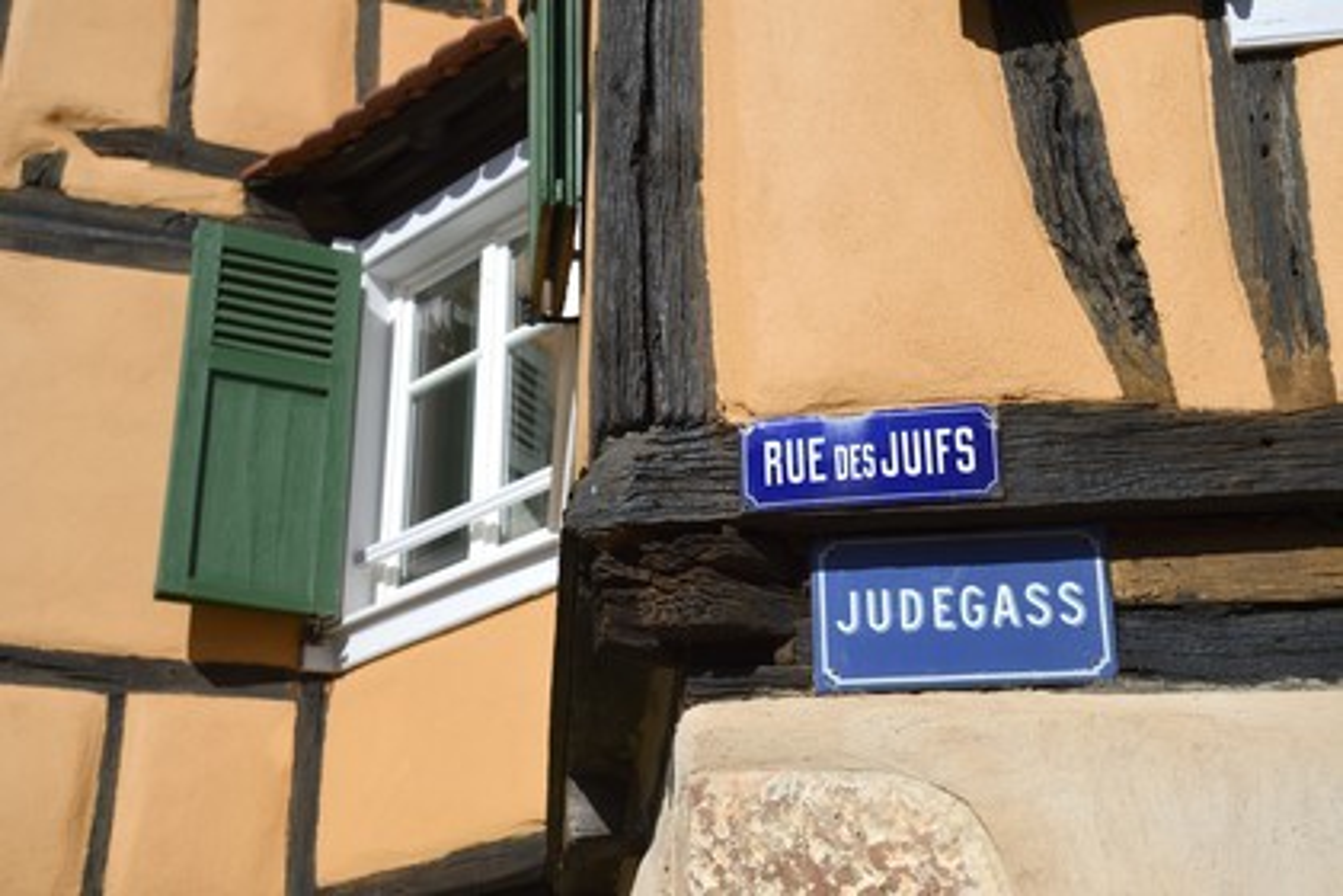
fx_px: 2089
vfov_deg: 24.2
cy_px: 448
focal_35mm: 56
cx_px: 672
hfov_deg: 35.6
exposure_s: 1/2500
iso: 200
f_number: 5
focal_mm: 56
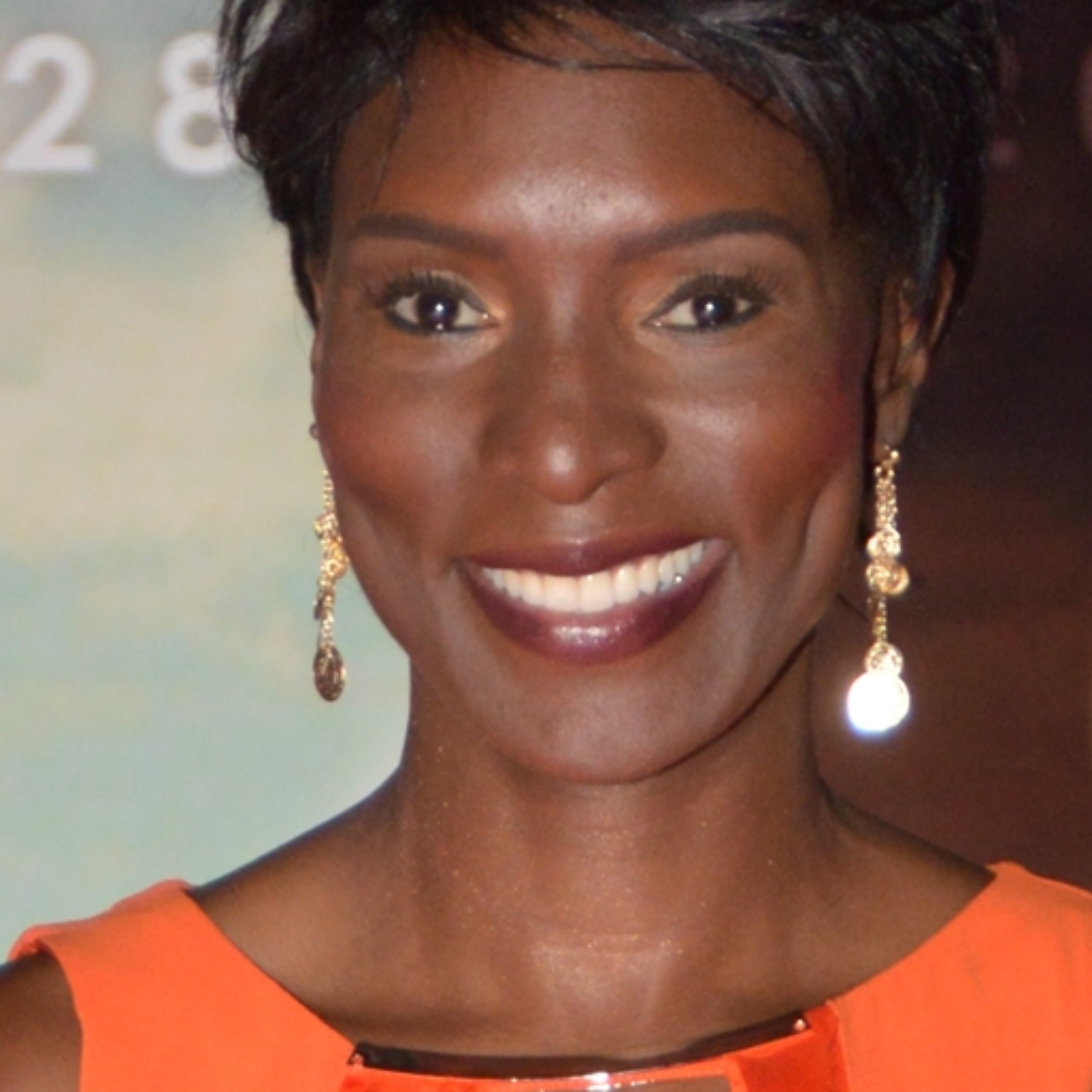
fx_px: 12920
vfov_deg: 4.8
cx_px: 586
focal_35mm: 362
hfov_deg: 4.8
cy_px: 1677
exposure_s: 1/200
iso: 2000
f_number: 5.3
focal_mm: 78
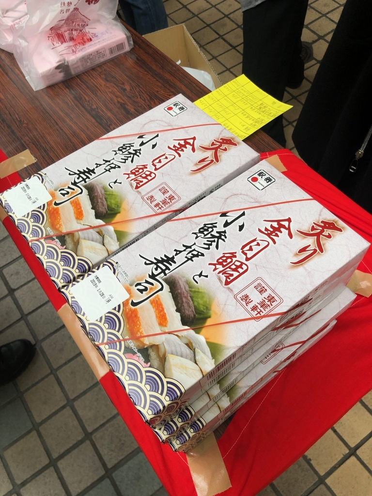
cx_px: 186
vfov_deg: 63.4
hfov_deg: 49.7
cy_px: 248
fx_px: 401
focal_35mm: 28
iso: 25
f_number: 1.8
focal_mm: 4
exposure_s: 1/120
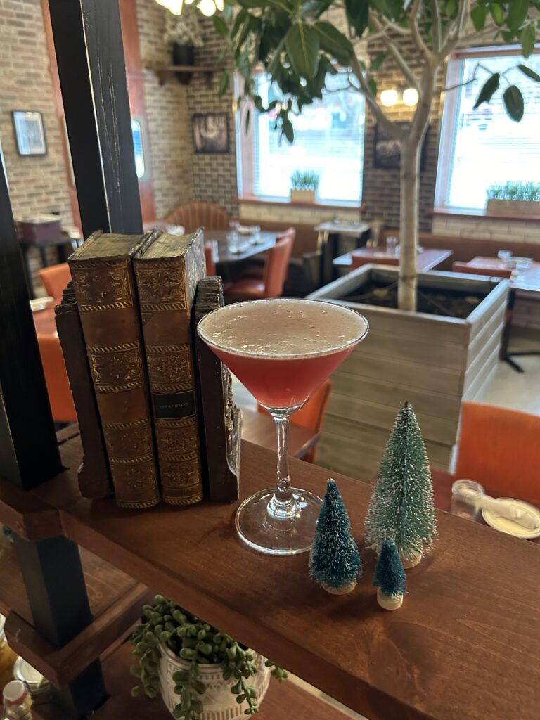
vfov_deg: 67.3
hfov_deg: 53.1
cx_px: 270
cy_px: 360
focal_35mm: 26
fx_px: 541
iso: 500
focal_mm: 5.7
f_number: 1.5
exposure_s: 1/40
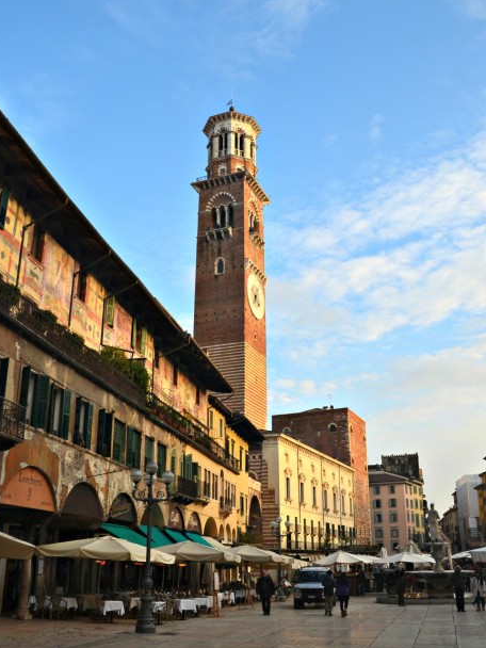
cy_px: 328
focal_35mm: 32
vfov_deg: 56.8
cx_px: 225
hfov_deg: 44.1
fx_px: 599
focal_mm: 18
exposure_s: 1/250
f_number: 10
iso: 320
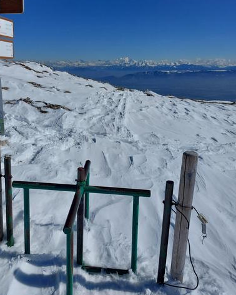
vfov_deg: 57.0
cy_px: 131
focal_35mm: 31
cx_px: 96
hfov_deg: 46.9
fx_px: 270
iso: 25
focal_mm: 5.23
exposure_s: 1/6803
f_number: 1.8
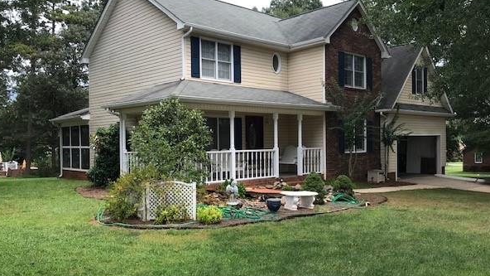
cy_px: 151
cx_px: 242
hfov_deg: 59.5
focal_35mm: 33
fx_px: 429
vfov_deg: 35.6
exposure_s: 1/863
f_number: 1.8
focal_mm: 3.99
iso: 20
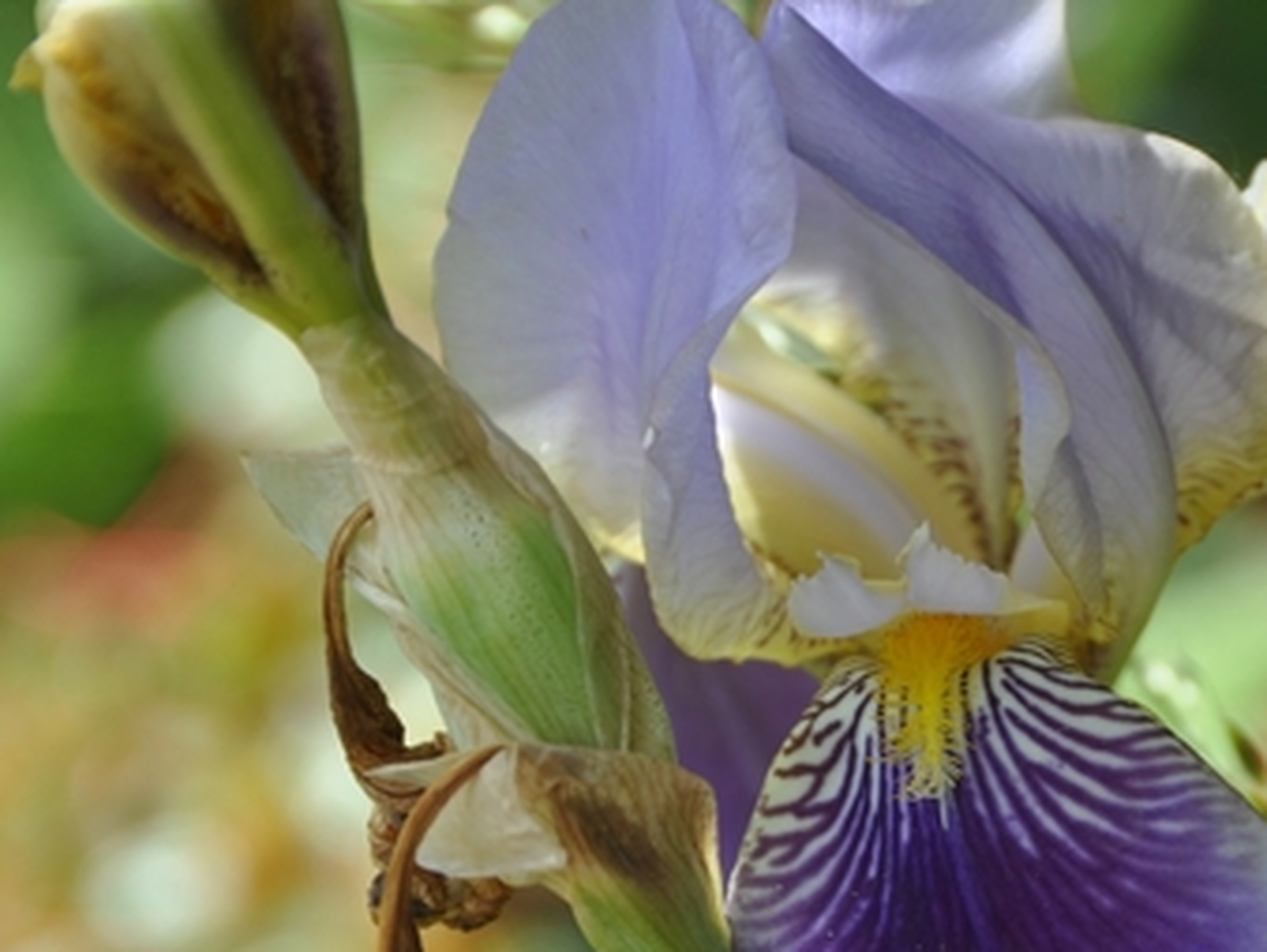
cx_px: 941
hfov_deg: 3.9
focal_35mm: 511
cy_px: 663
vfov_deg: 2.9
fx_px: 18717
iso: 200
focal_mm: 200
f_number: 8
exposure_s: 1/250
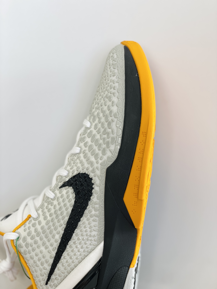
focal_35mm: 52
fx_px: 435
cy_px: 144
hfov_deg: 28.0
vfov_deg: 36.8
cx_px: 108
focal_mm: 6
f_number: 2
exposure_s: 1/100
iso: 32
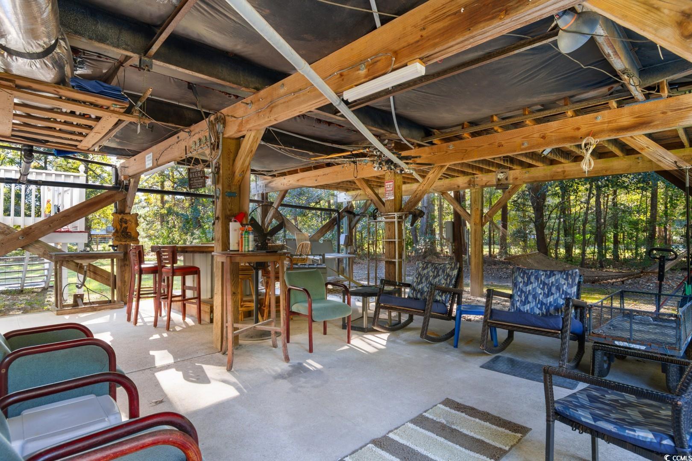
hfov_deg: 86.9
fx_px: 365
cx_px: 346
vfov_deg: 64.6
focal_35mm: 19
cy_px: 230
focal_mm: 13
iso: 100
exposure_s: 1/8
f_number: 4.8
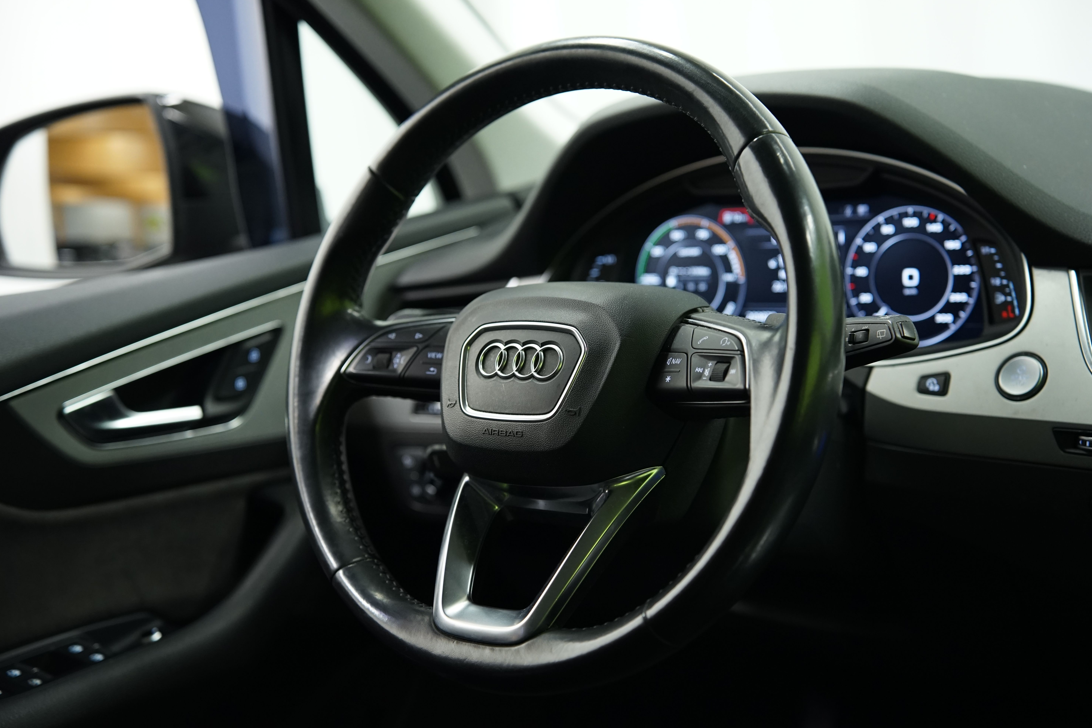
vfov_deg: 26.5
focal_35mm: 51
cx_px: 550
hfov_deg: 38.9
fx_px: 1547
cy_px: 366
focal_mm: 50
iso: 1250
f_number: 2.8
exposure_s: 1/40
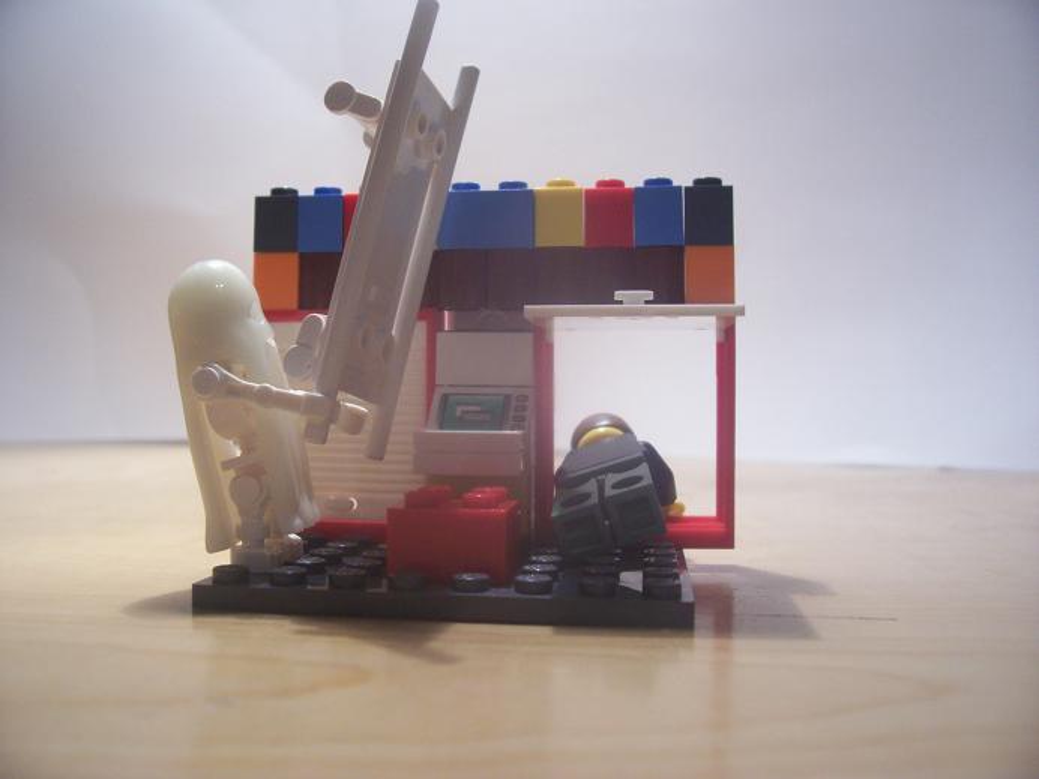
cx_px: 520
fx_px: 1021
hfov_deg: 54.0
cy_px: 390
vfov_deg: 41.8
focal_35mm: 34
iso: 99
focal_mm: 5.6
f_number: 2.7
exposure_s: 1/32
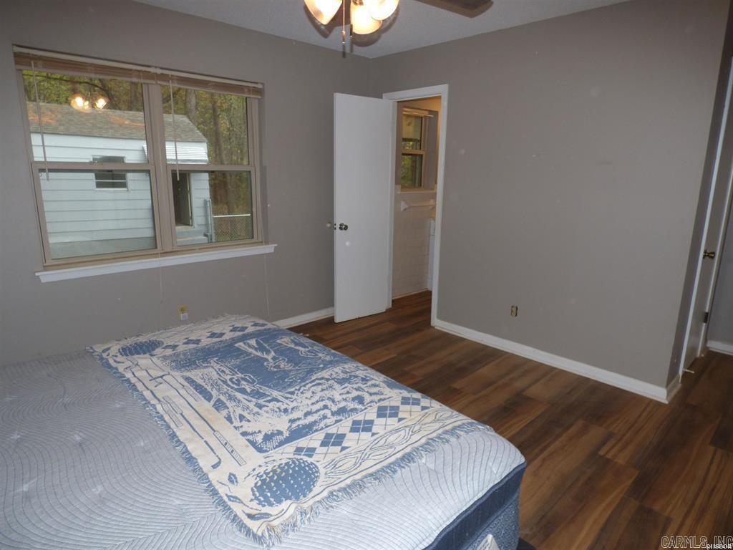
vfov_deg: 66.0
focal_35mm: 20
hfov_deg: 81.7
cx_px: 366
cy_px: 275
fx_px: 424
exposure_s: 1/60
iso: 100
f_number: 2.8
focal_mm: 3.58
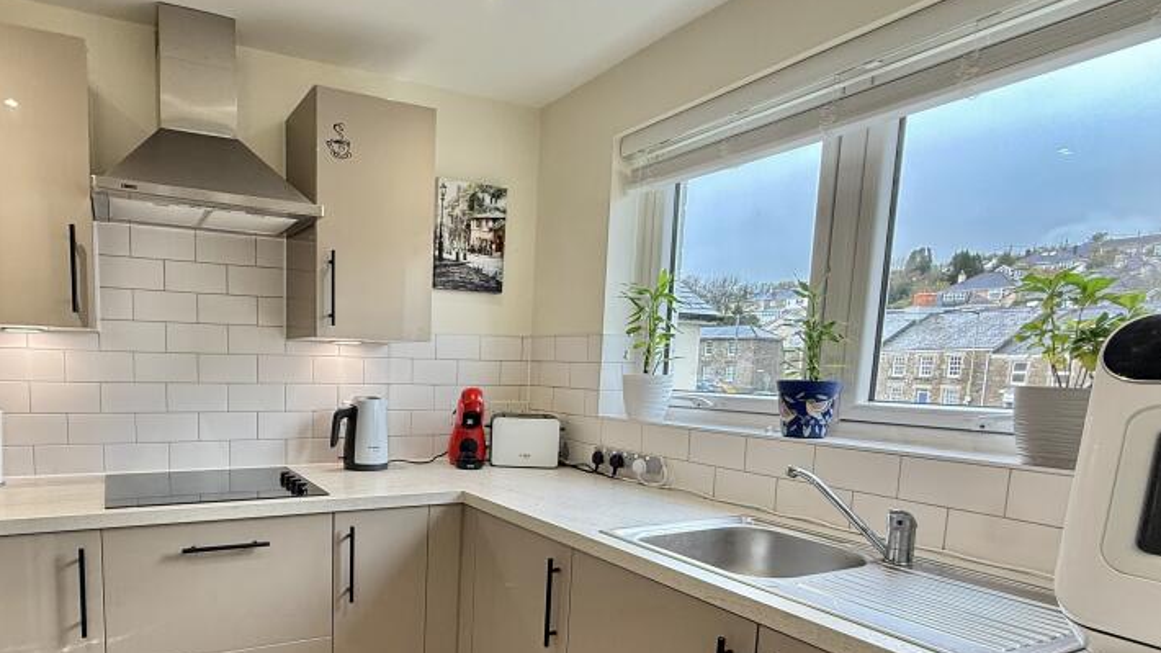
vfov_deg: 50.2
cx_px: 414
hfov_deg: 79.2
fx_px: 677
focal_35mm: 22
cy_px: 452
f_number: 2.2
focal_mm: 2.22
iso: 125
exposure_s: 1/100
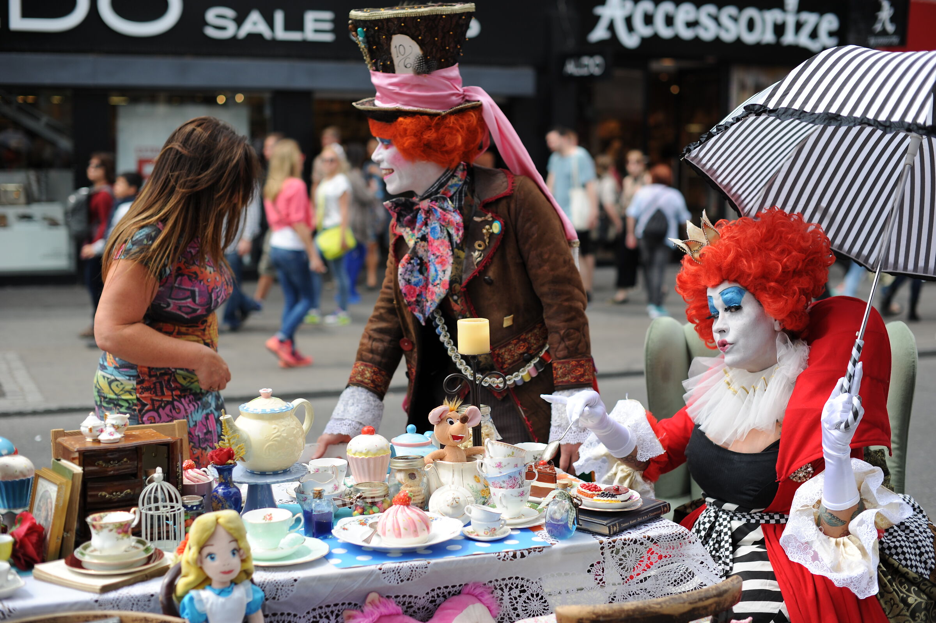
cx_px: 468
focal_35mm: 50
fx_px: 1299
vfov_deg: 27.0
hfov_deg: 39.6
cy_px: 312
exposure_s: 1/3200
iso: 200
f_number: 2.5
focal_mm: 50
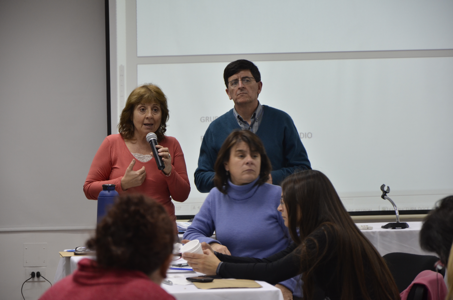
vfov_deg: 8.7
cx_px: 226
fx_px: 1978
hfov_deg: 13.1
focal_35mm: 158
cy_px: 150
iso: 640
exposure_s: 1/30
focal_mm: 105
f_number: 5.6
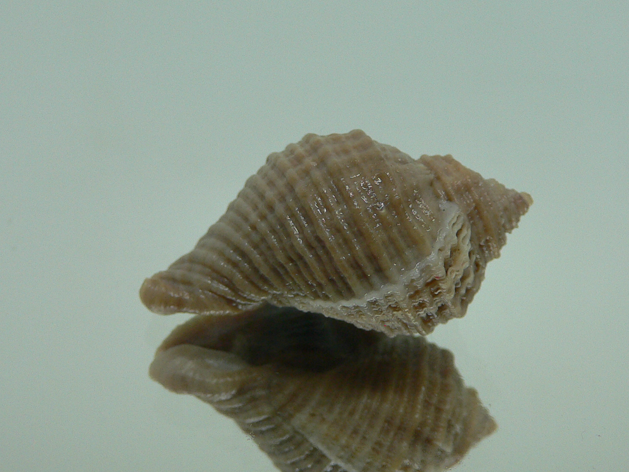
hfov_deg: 39.6
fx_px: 872
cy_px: 262
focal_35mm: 48
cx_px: 337
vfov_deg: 30.3
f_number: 2.8
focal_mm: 4.6
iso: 150
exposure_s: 1/60
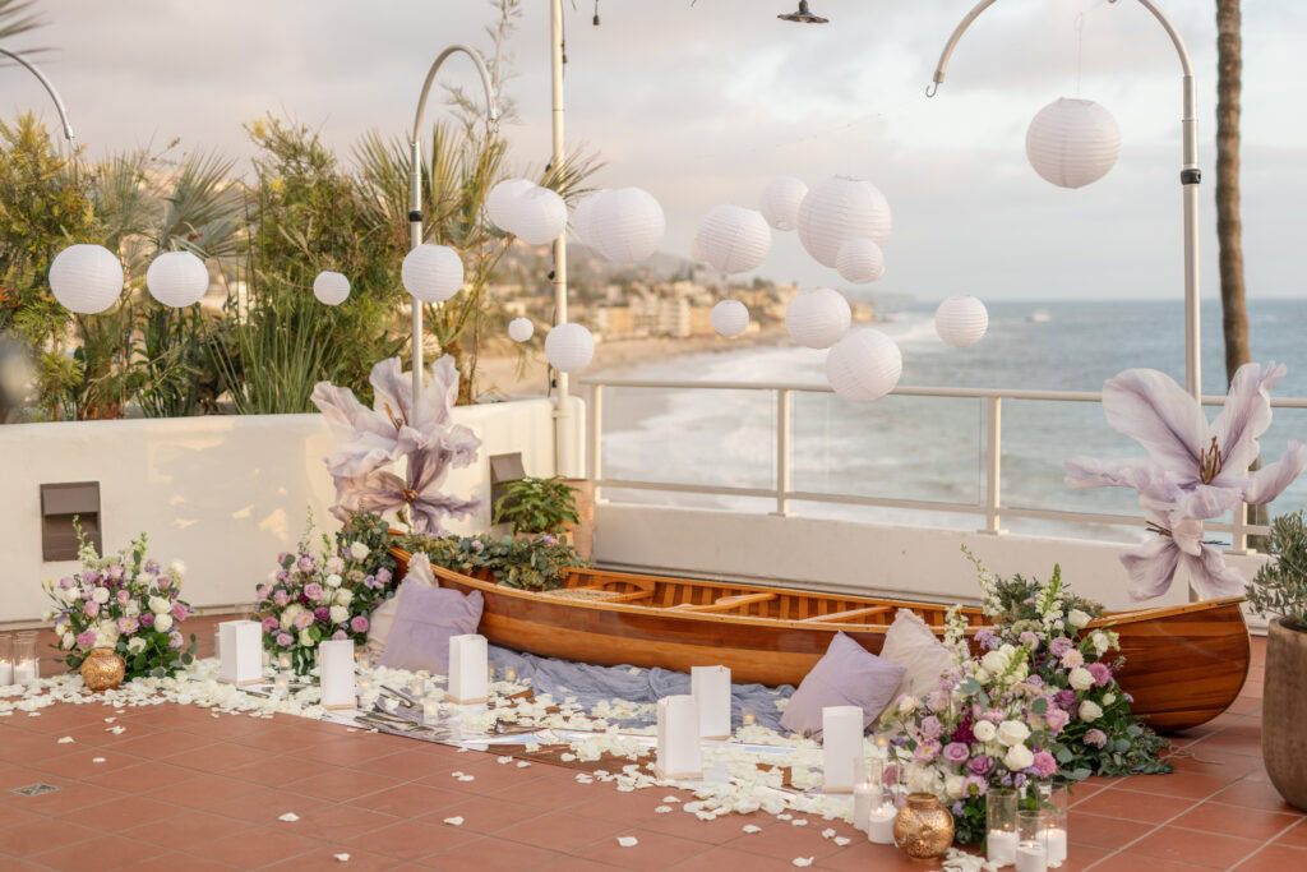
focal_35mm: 50
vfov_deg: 27.0
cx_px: 654
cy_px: 436
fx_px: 1815
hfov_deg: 39.6
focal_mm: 50
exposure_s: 1/640
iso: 320
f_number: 2
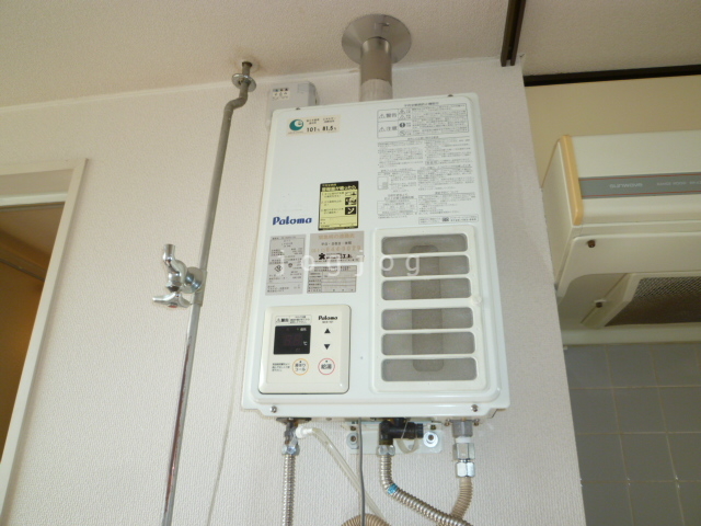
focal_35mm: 25
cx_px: 350
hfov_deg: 69.4
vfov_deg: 54.9
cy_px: 263
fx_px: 506
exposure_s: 1/100
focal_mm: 4.5
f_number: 2.8
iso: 100
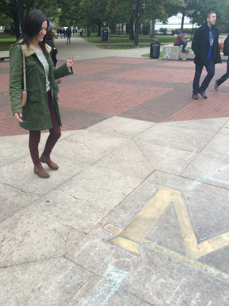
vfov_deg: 58.3
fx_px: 273
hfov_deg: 45.4
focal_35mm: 31
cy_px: 155
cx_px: 117
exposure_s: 1/120
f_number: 2.2
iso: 40
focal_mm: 4.12
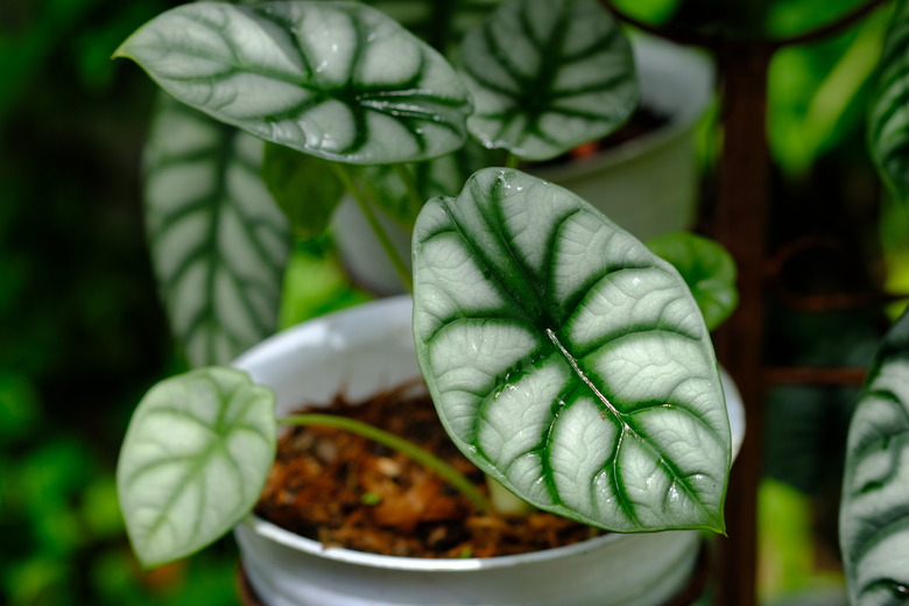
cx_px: 454
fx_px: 2272
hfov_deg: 22.6
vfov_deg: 15.2
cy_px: 303
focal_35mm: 90
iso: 400
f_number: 4
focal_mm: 60
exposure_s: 1/640
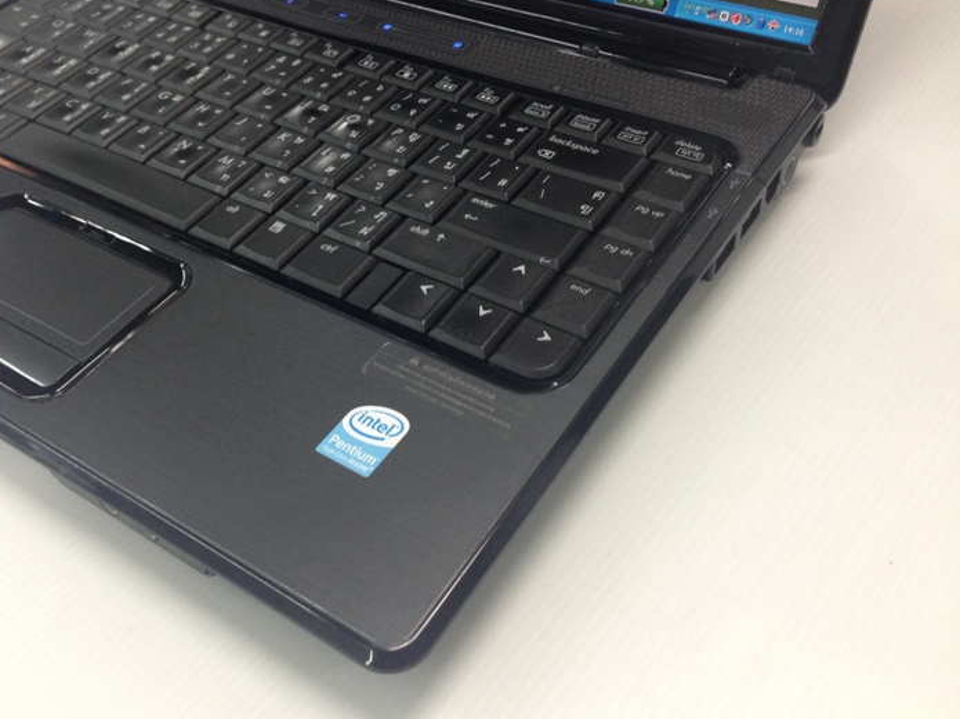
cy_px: 338
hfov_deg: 48.8
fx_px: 1054
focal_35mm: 38
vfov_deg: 37.7
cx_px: 409
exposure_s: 1/20
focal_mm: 4.12
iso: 100
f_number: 2.4
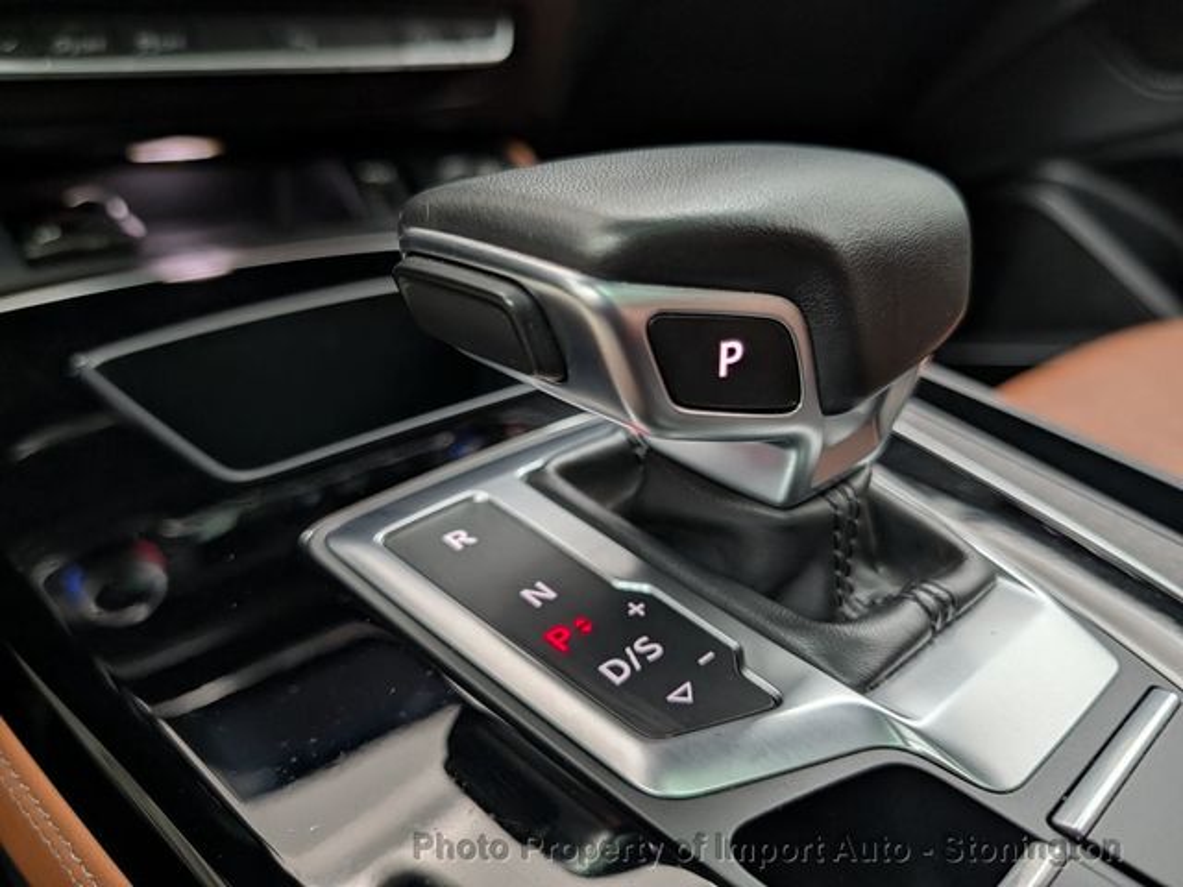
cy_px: 444
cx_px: 592
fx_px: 820
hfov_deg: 71.6
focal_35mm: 24
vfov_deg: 56.8
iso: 66
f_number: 1.68
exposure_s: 1/30
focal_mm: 6.9
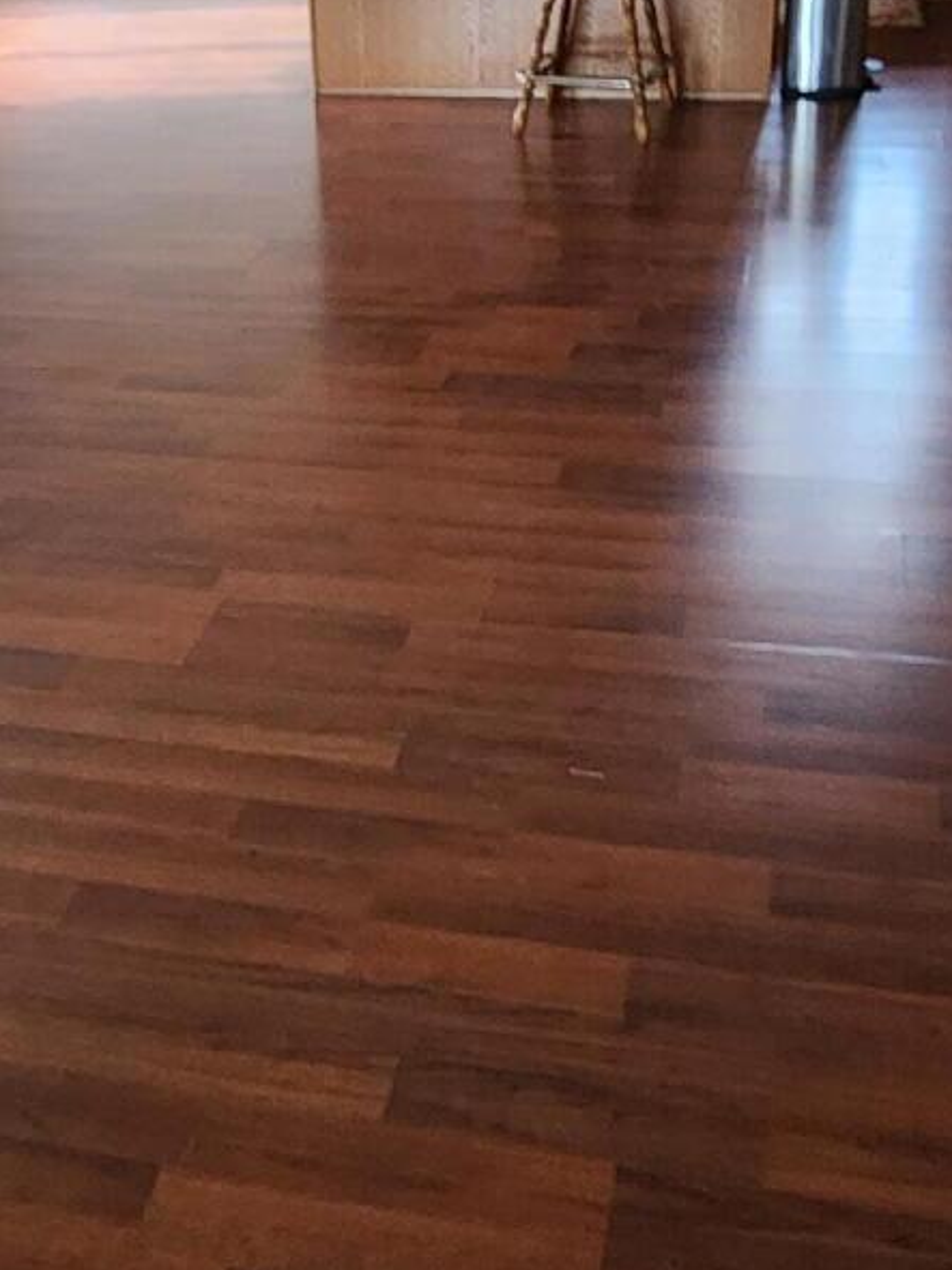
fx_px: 1614
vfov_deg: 42.5
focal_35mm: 44
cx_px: 303
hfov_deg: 32.5
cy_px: 449
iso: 400
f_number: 2.2
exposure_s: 1/30
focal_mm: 2.2
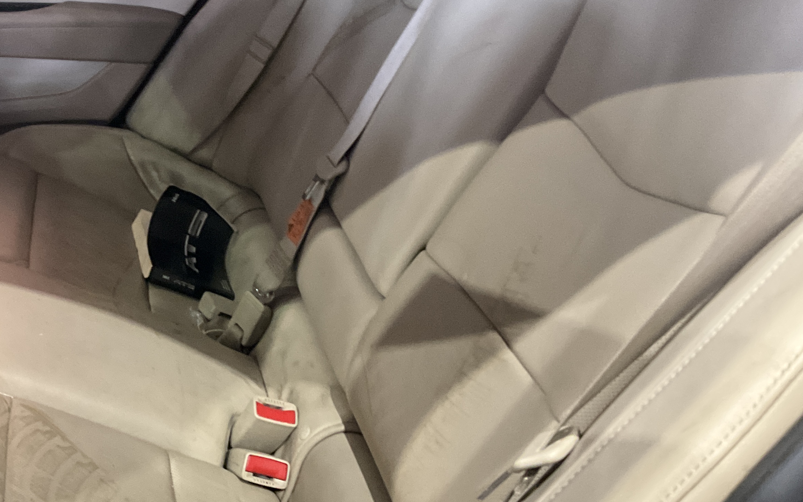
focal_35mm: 53
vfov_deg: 24.3
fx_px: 1160
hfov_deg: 36.3
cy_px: 159
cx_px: 114
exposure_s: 1/40
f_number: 1.8
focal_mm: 3
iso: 320
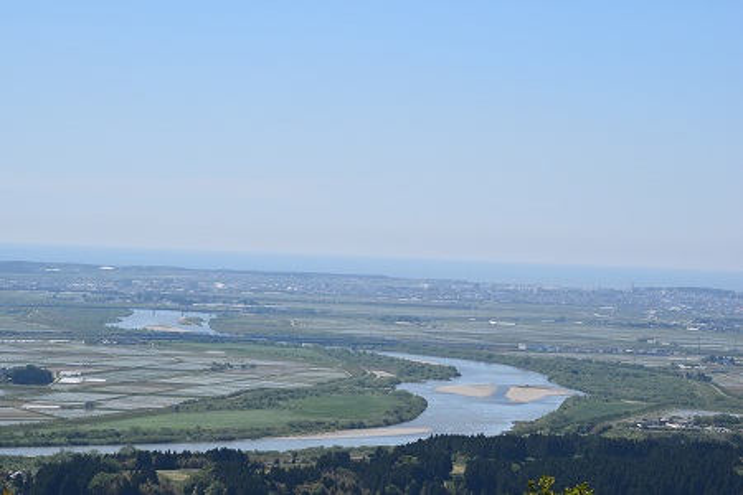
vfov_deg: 9.9
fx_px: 2848
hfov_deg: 14.9
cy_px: 248
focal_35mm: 138
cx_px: 372
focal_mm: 92
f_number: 11
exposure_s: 1/500
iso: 200
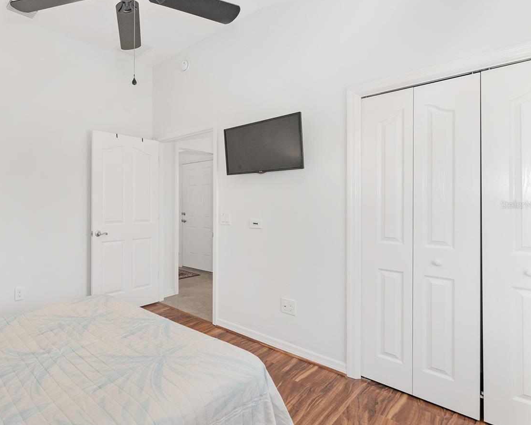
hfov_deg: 79.3
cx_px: 159
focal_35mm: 19
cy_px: 205
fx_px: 299
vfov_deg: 70.8
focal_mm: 14
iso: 320
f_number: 8
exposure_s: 1/20
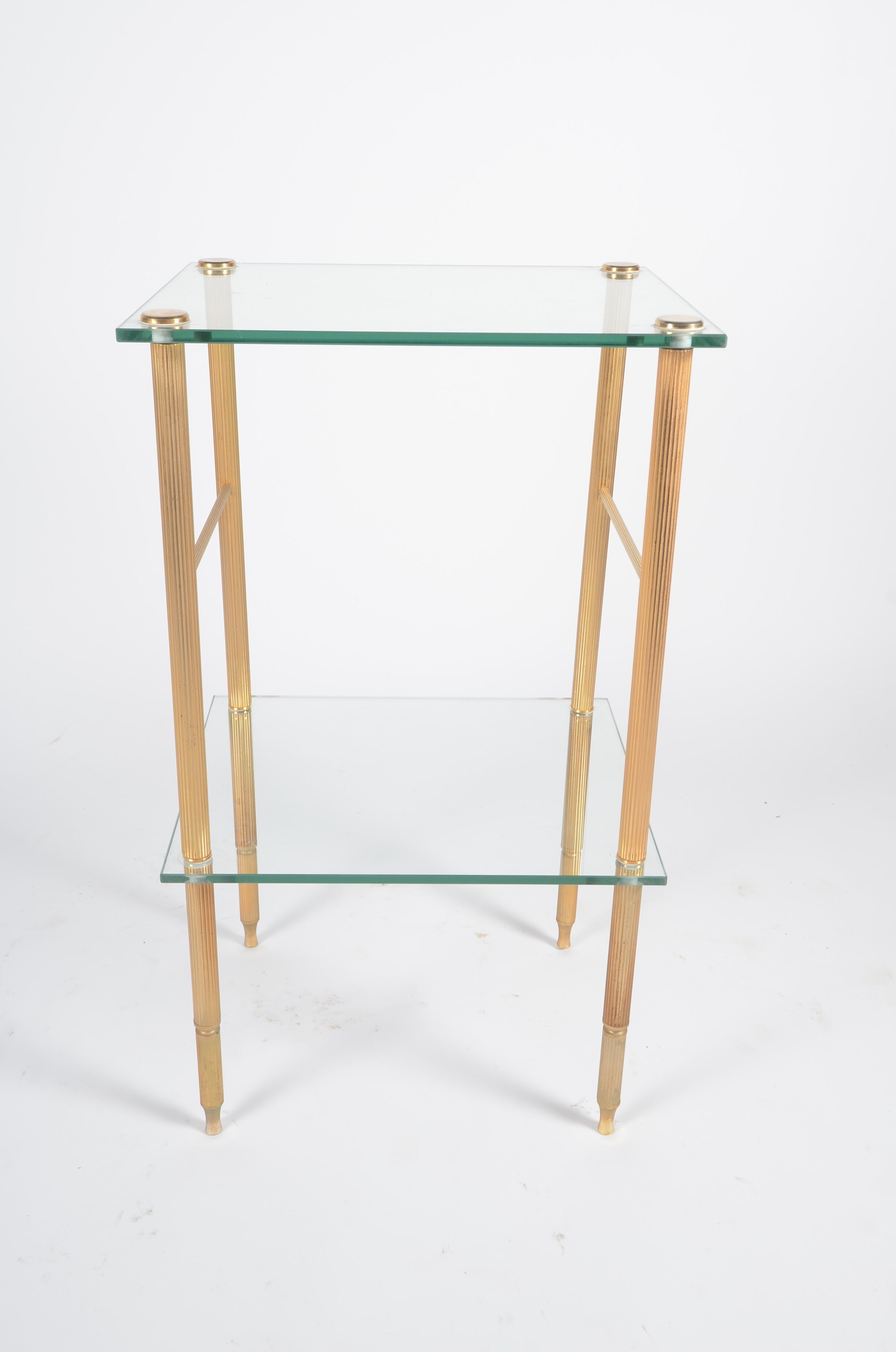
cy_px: 676
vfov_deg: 53.2
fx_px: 1350
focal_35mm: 36
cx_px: 448
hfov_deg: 36.7
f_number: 11
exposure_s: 1/125
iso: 100
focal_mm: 24
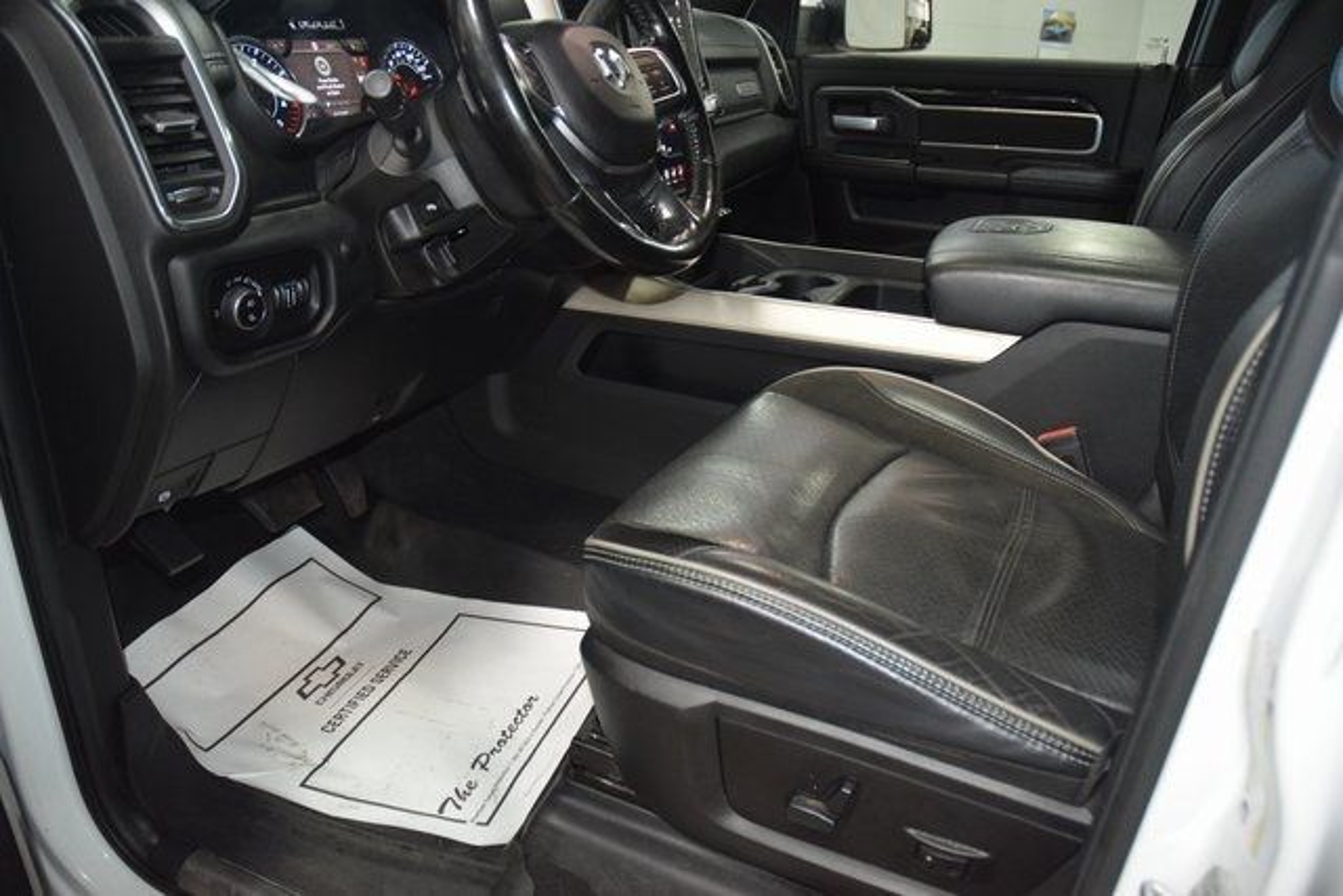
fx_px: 1007
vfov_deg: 48.0
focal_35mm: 27
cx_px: 672
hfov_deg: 67.4
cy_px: 448
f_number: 3.5
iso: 1400
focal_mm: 18
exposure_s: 1/60
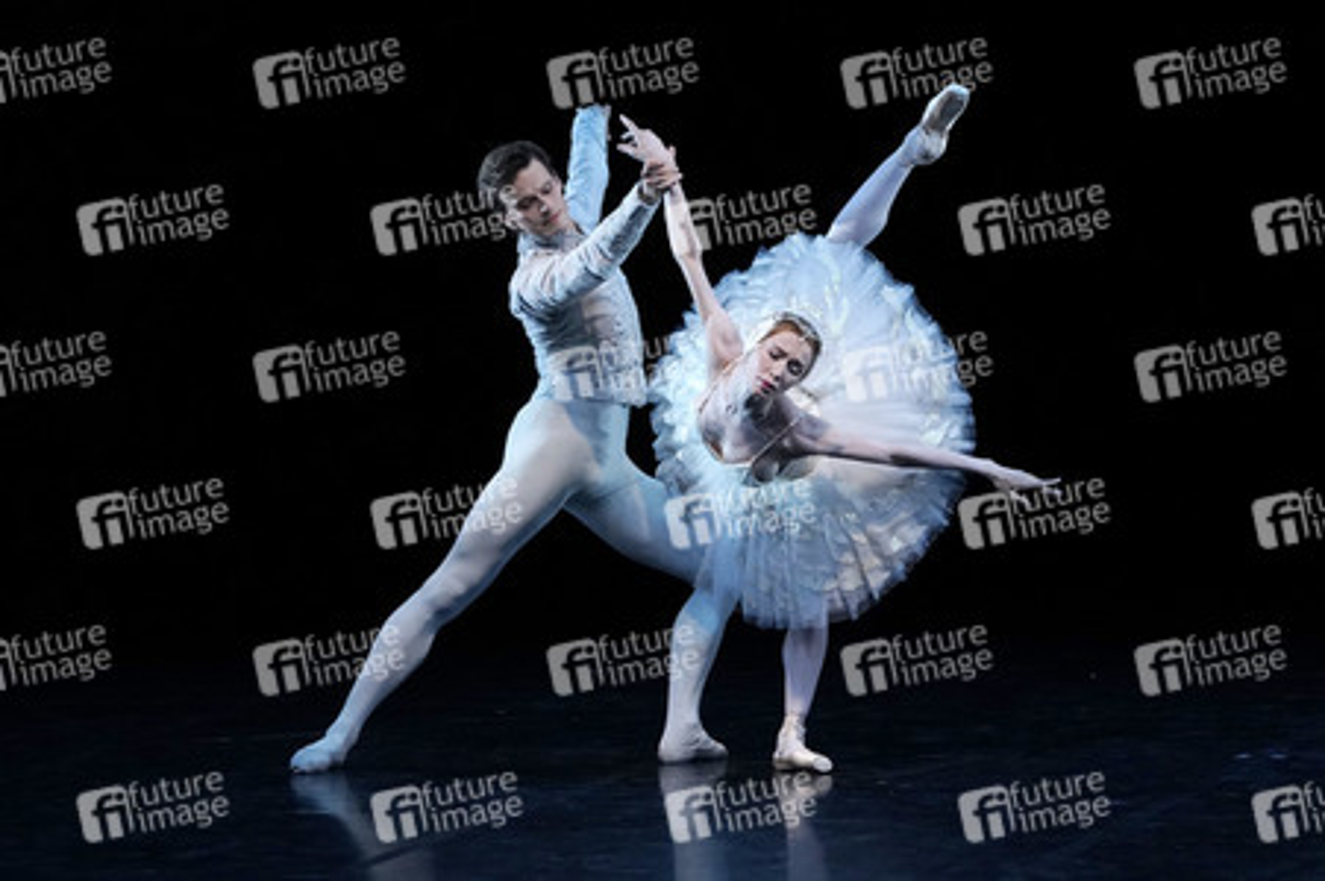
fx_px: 10040
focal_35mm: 273
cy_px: 440
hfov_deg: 7.6
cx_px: 662
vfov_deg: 5.0
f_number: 6.3
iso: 6400
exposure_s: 1/320
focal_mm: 273
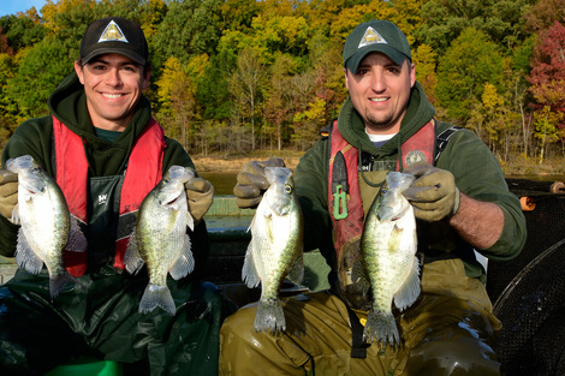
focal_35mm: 49
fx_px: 769
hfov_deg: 40.3
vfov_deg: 27.5
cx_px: 257
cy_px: 166
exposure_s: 1/125
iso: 100
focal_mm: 26
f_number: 7.1
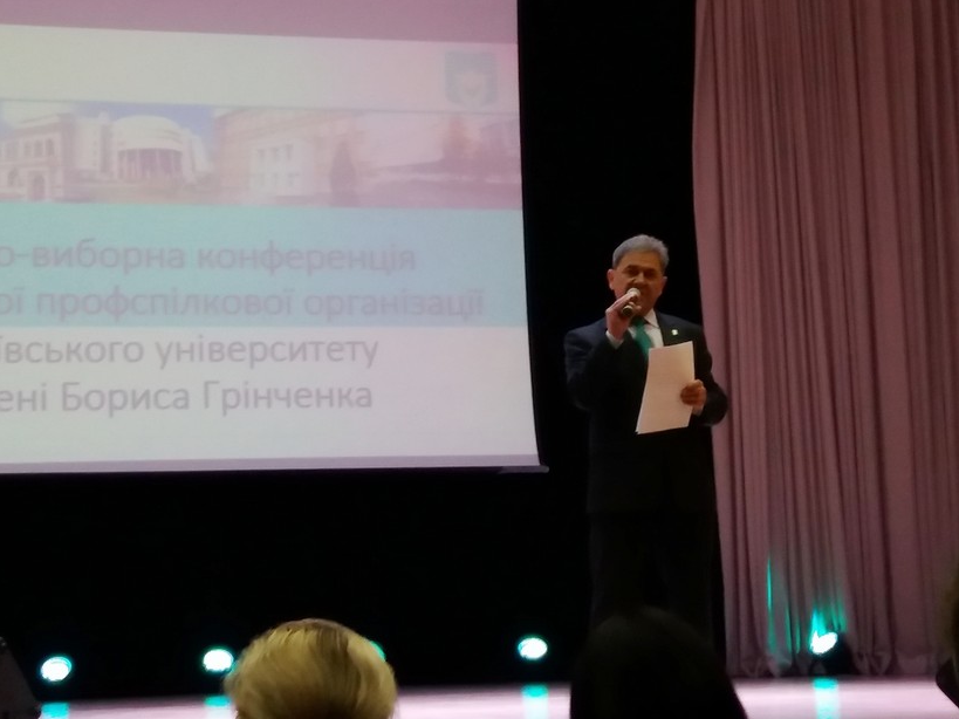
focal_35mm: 35
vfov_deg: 40.6
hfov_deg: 52.4
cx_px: 407
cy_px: 297
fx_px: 969
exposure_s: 1/25
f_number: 1.9
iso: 160
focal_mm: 3.7
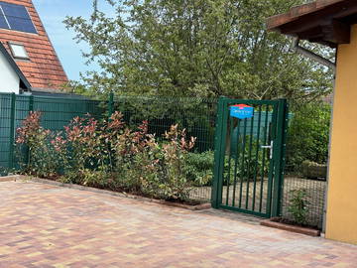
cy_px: 134
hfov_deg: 36.8
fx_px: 536
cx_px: 178
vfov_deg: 28.0
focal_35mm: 52
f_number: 1.6
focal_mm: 5.96
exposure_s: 1/1205
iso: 40
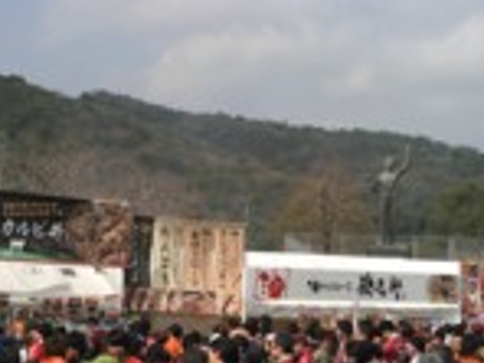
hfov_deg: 21.5
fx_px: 1272
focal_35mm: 91
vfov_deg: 16.2
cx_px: 239
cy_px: 222
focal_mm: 4
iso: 100
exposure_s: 1/1488
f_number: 2.4
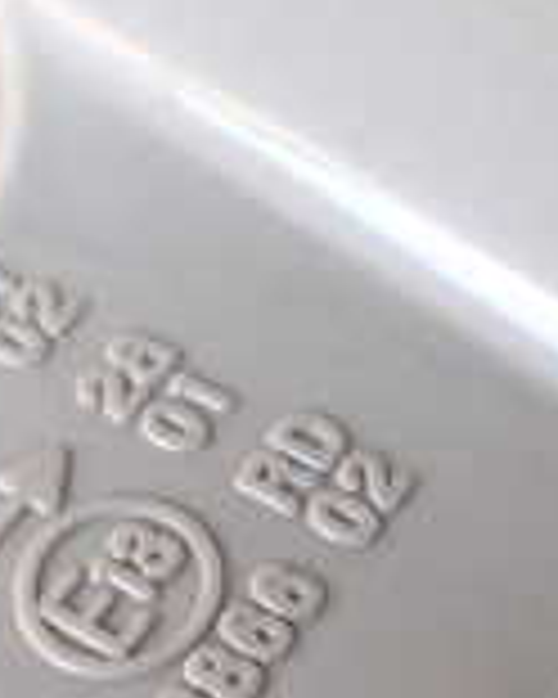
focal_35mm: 113
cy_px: 563
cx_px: 274
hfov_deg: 13.6
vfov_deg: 16.9
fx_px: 2333
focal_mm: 5.4
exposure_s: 1/125
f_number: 2.3
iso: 400
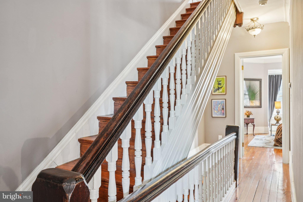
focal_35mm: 28
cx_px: 152
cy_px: 101
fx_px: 236
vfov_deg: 46.4
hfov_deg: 65.5
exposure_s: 1/1.67
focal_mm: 28
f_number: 8
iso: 400
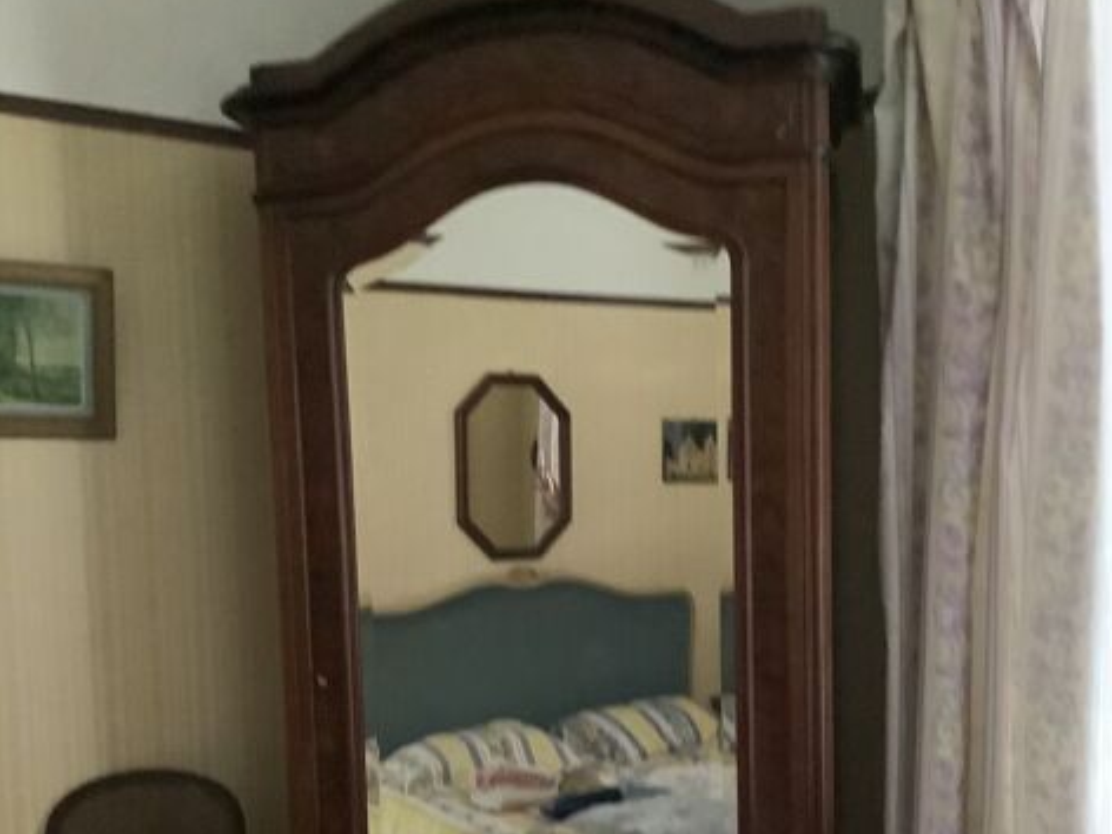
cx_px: 558
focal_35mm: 42
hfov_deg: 44.8
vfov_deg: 33.5
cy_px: 648
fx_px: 1349
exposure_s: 1/17
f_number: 2.4
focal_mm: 3.3
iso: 800
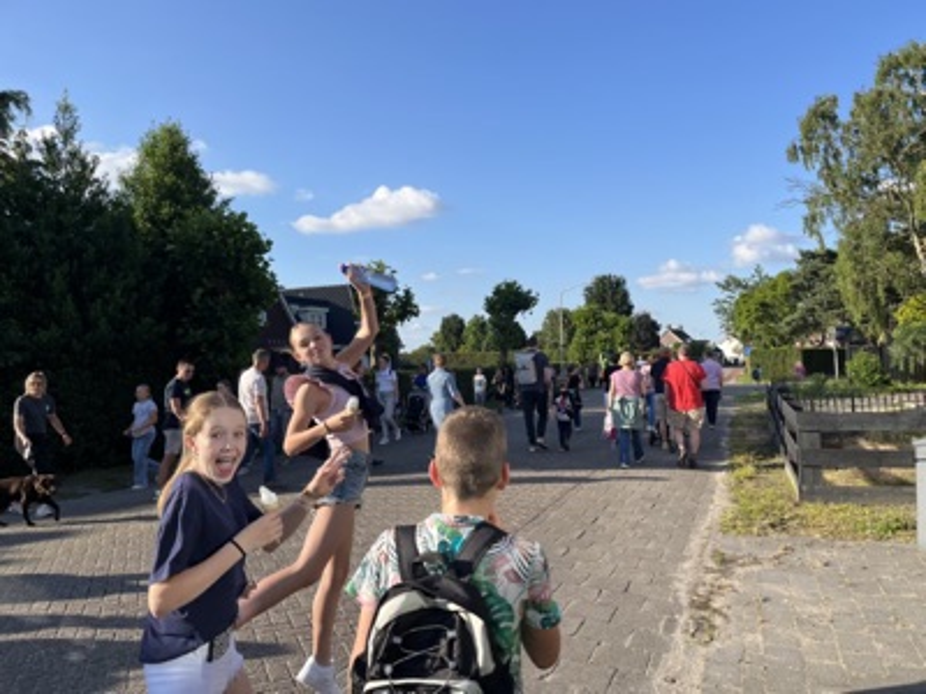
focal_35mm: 26
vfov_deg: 53.1
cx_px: 463
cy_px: 347
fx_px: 696
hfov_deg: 67.3
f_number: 1.6
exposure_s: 1/1832
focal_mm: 5.1
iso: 50
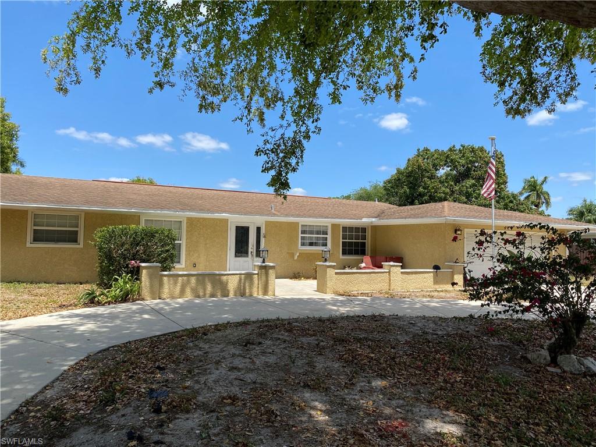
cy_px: 224
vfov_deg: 53.1
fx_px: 448
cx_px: 298
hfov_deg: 67.3
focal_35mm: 26
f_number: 1.8
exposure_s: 1/2183
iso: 32
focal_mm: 4.25
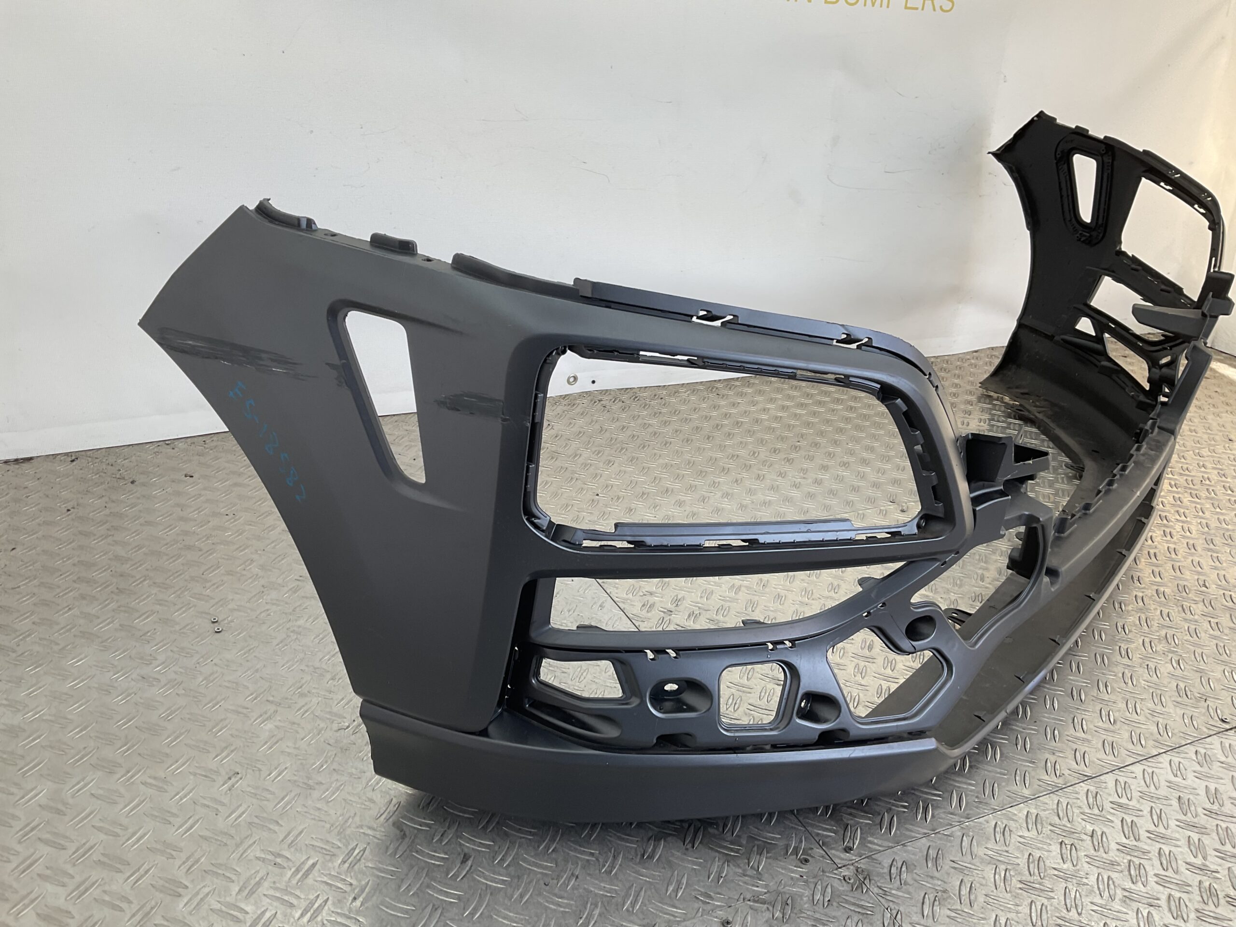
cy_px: 464
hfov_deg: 61.7
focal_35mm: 29
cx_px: 618
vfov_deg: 48.2
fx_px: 1035
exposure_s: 1/126
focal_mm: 3
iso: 16
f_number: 1.8
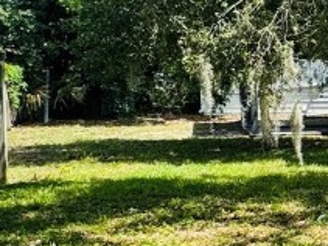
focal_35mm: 68
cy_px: 139
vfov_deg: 21.6
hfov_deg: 19.7
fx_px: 644
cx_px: 612
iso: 40
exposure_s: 1/544
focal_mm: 2.22
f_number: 2.2
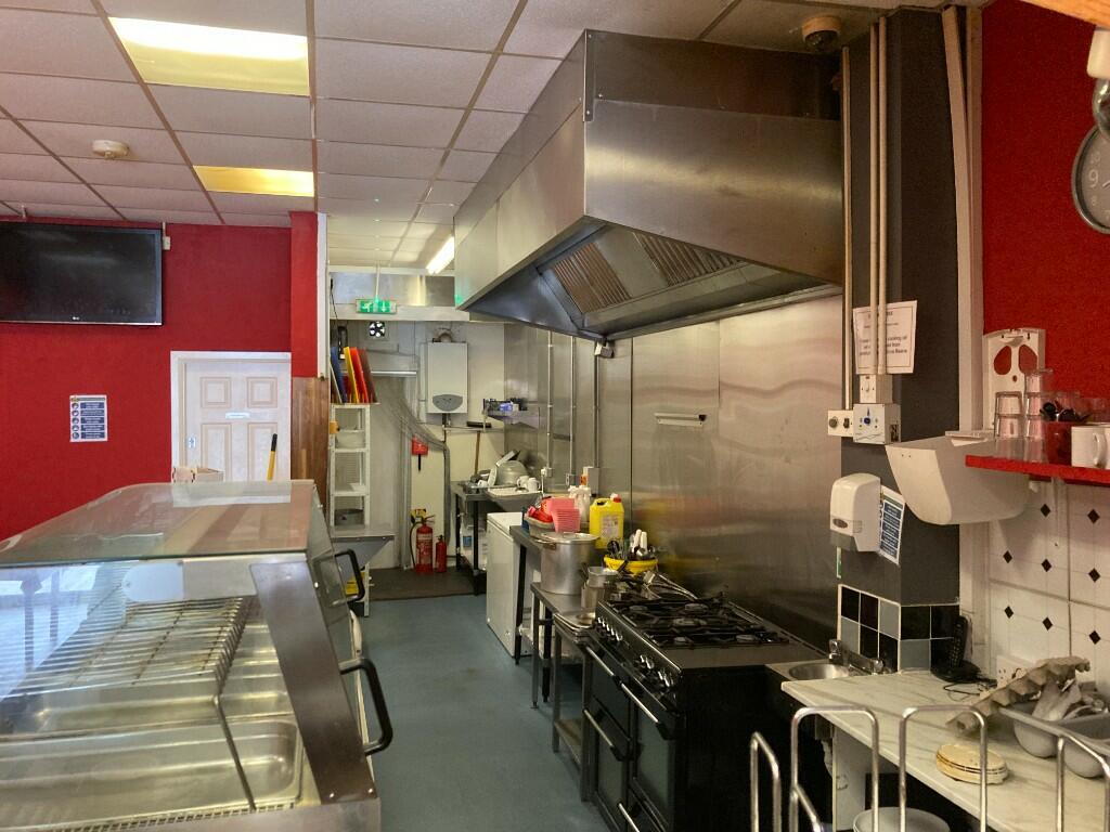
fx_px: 898
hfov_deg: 63.4
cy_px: 416
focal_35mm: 28
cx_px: 555
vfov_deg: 49.7
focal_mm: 3.99
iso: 400
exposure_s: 1/33
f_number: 1.8
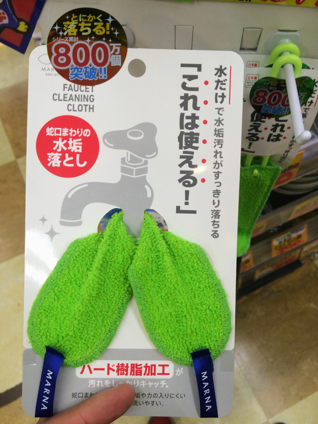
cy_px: 212
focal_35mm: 29
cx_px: 159
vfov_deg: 61.7
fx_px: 355
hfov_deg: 48.2
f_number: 2.2
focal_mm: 4.15
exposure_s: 1/30
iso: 40
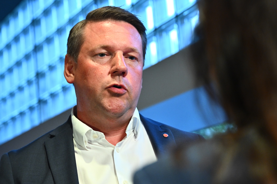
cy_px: 92
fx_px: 462
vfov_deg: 22.6
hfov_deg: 33.4
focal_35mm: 60
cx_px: 138
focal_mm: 60
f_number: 4
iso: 2500
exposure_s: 1/200
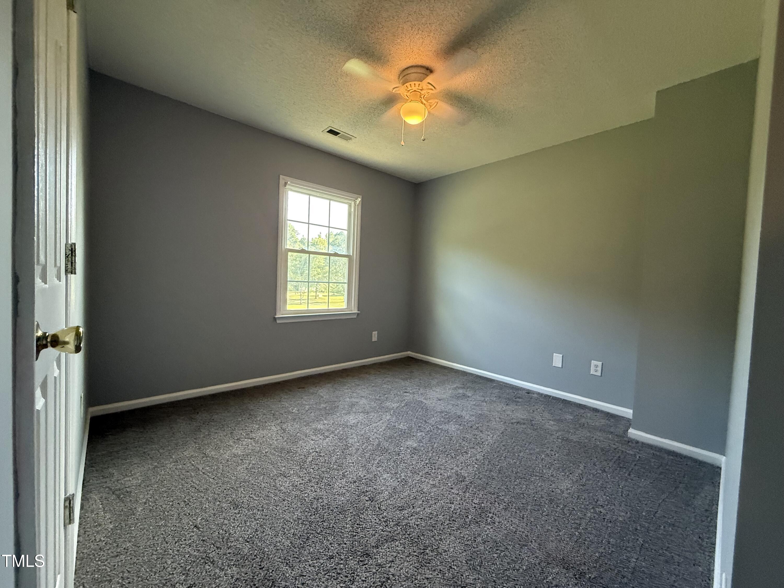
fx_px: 317
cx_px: 392
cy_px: 294
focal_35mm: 14
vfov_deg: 85.7
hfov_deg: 102.1
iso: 500
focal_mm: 2.22
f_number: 2.2
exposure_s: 1/120
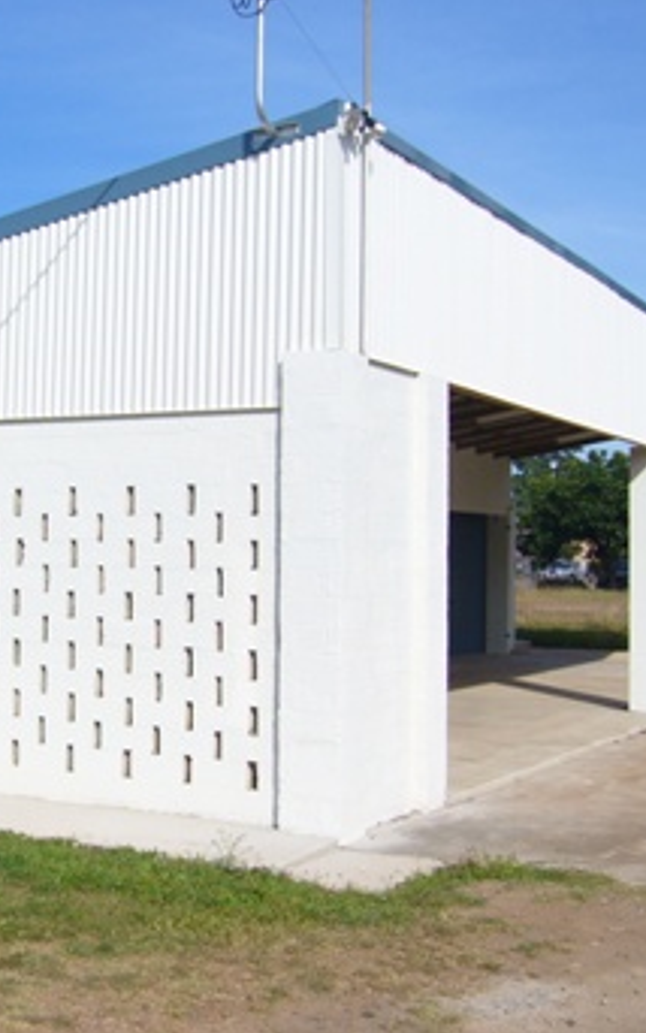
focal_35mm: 50
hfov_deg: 25.4
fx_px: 1407
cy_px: 516
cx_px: 119
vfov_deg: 40.3
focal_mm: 5.8
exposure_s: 1/320
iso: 64
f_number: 5.6
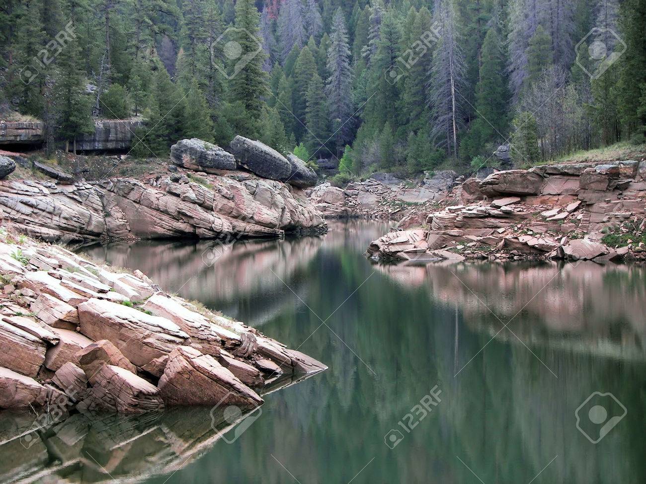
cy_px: 242
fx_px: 1997
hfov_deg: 18.4
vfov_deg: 13.8
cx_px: 323
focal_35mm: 107
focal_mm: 17.8
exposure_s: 1/100
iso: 50
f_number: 3.2
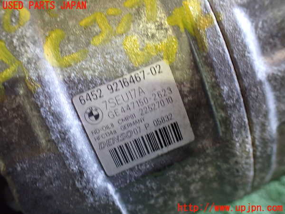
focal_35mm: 30
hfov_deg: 60.0
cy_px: 107
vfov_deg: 46.8
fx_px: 247
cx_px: 142
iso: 800
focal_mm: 5.4
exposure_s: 1/40
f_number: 2.3
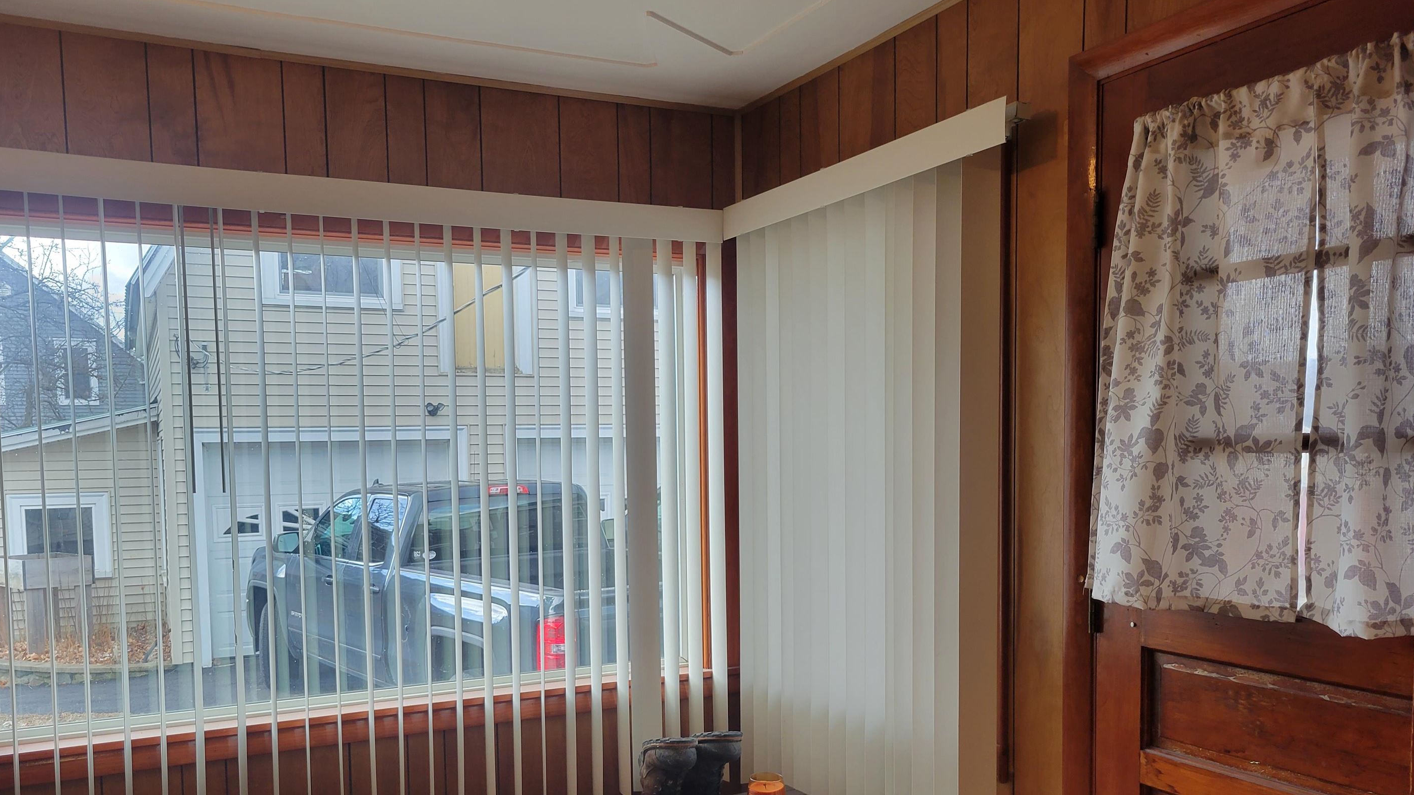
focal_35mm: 31
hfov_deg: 62.5
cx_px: 643
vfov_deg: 37.2
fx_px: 1162
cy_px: 562
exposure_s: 1/120
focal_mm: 5.4
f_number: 1.8
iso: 64
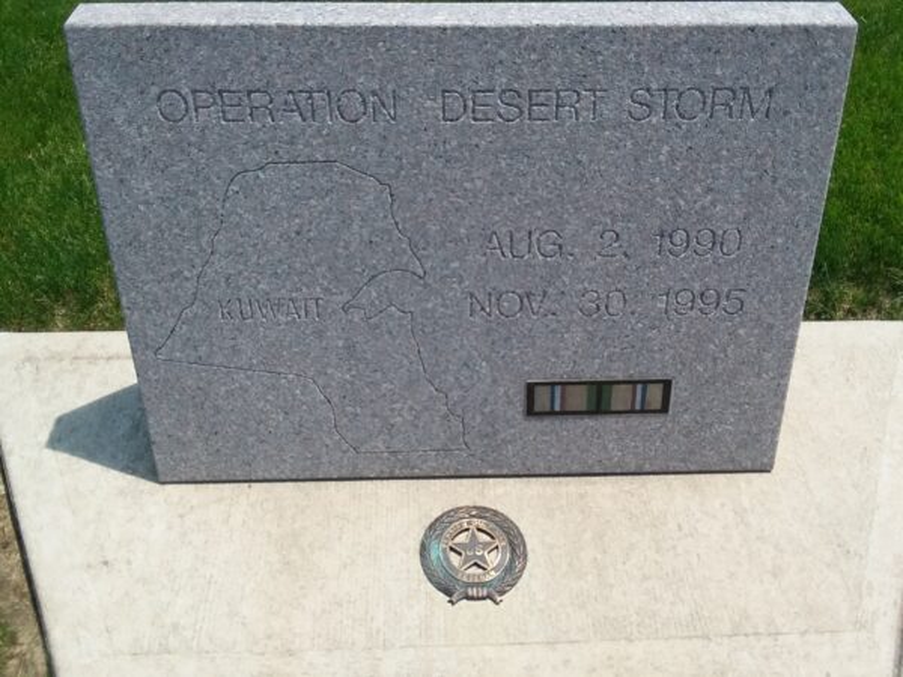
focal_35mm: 29
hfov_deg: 61.7
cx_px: 452
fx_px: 756
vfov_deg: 48.2
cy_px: 338
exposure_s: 1/1374
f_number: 1.9
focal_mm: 2.47
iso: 40
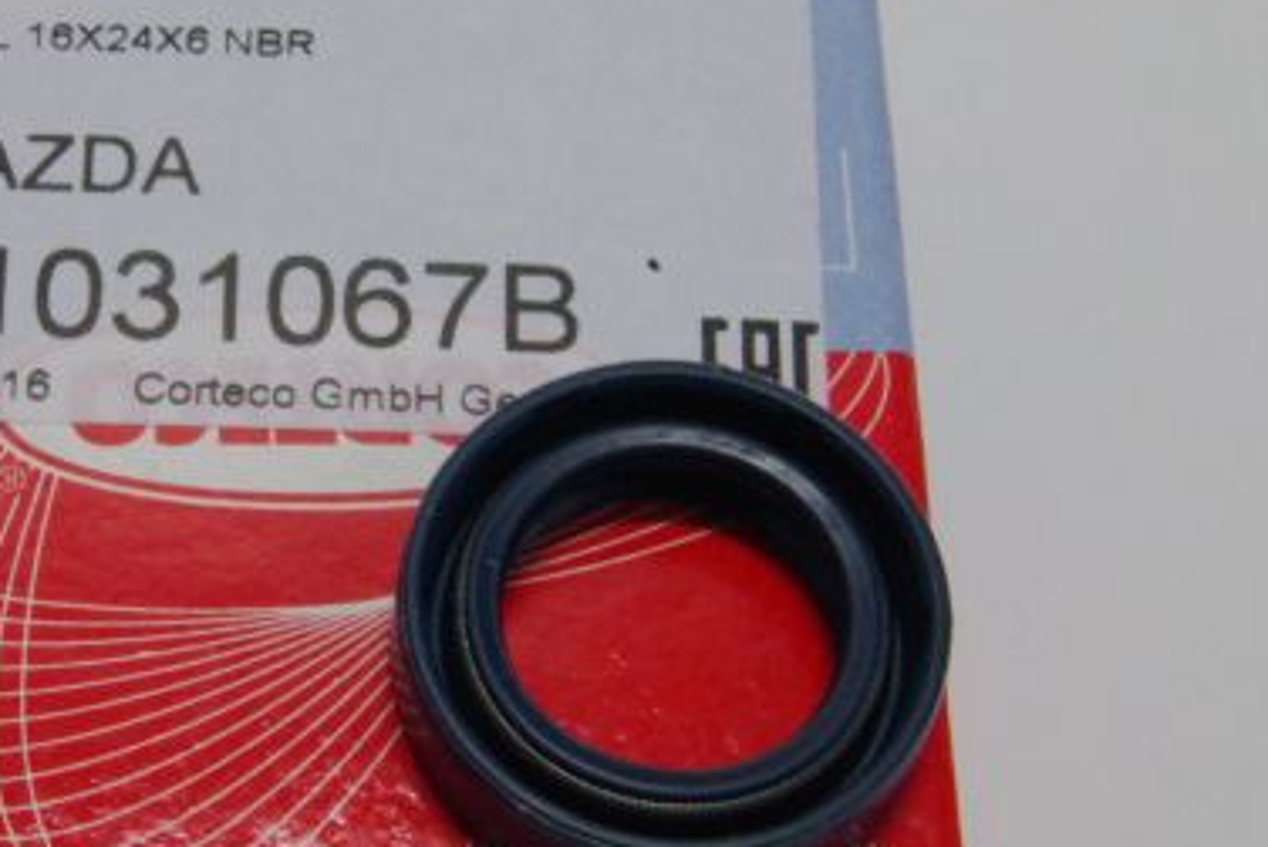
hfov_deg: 13.8
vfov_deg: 9.3
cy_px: 457
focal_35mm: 148
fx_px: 5215
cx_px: 307
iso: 6400
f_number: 40
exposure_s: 1/25
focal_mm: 58
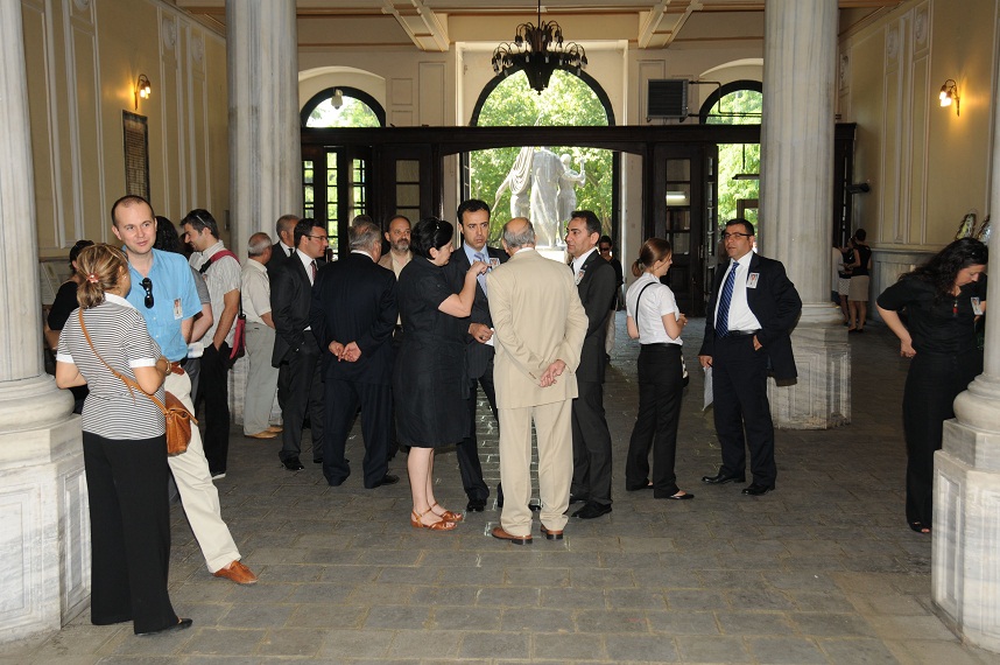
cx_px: 500
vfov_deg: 32.9
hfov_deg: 48.0
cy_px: 332
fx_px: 1124
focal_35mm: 40
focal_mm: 27
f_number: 5
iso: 200
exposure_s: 1/60
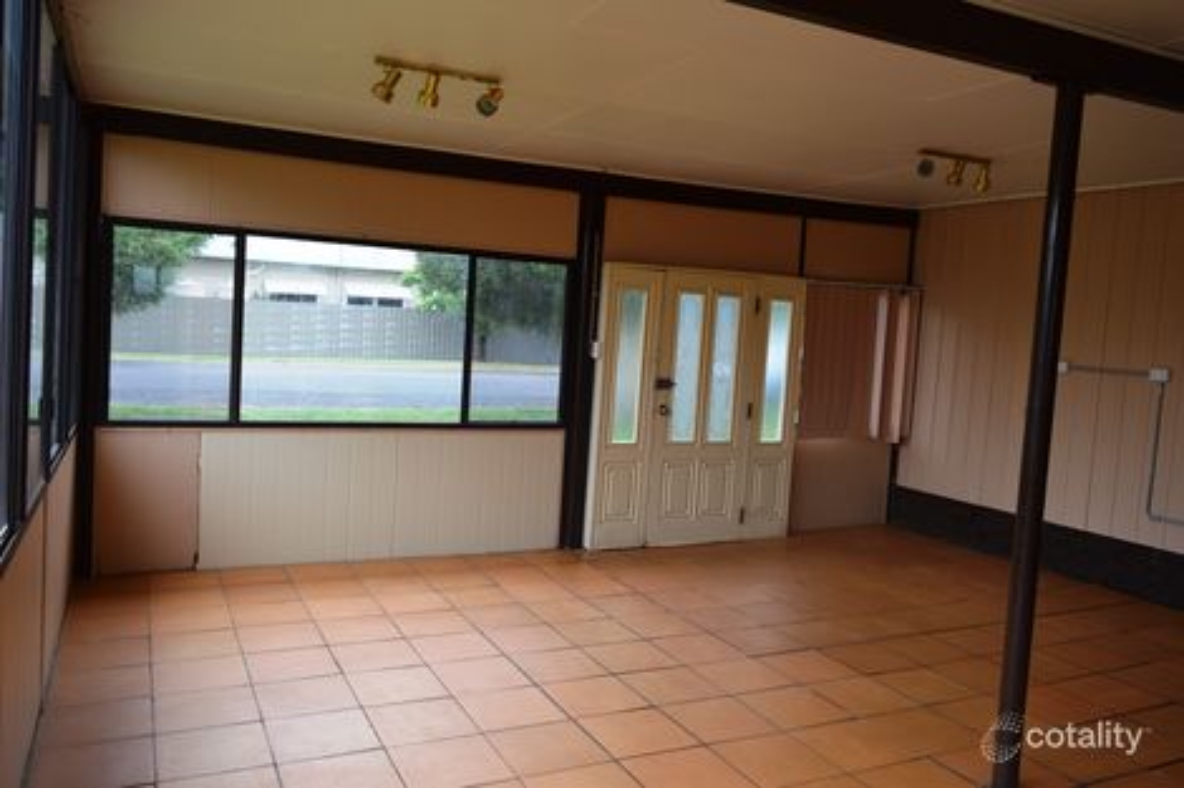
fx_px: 888
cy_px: 394
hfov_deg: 67.4
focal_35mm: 27
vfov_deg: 47.9
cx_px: 592
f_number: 5.6
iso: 180
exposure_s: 1/125
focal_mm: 18
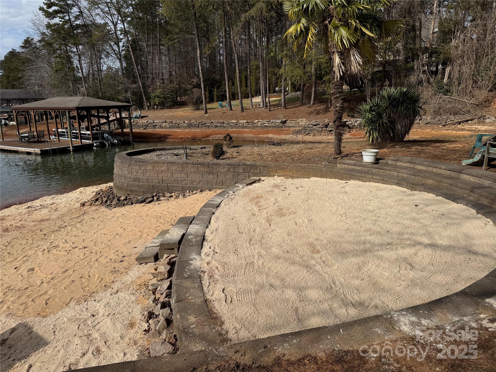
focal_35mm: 24
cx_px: 248
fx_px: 344
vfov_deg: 56.8
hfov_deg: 71.6
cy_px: 186
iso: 80
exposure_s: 1/7937
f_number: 1.78
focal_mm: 6.76
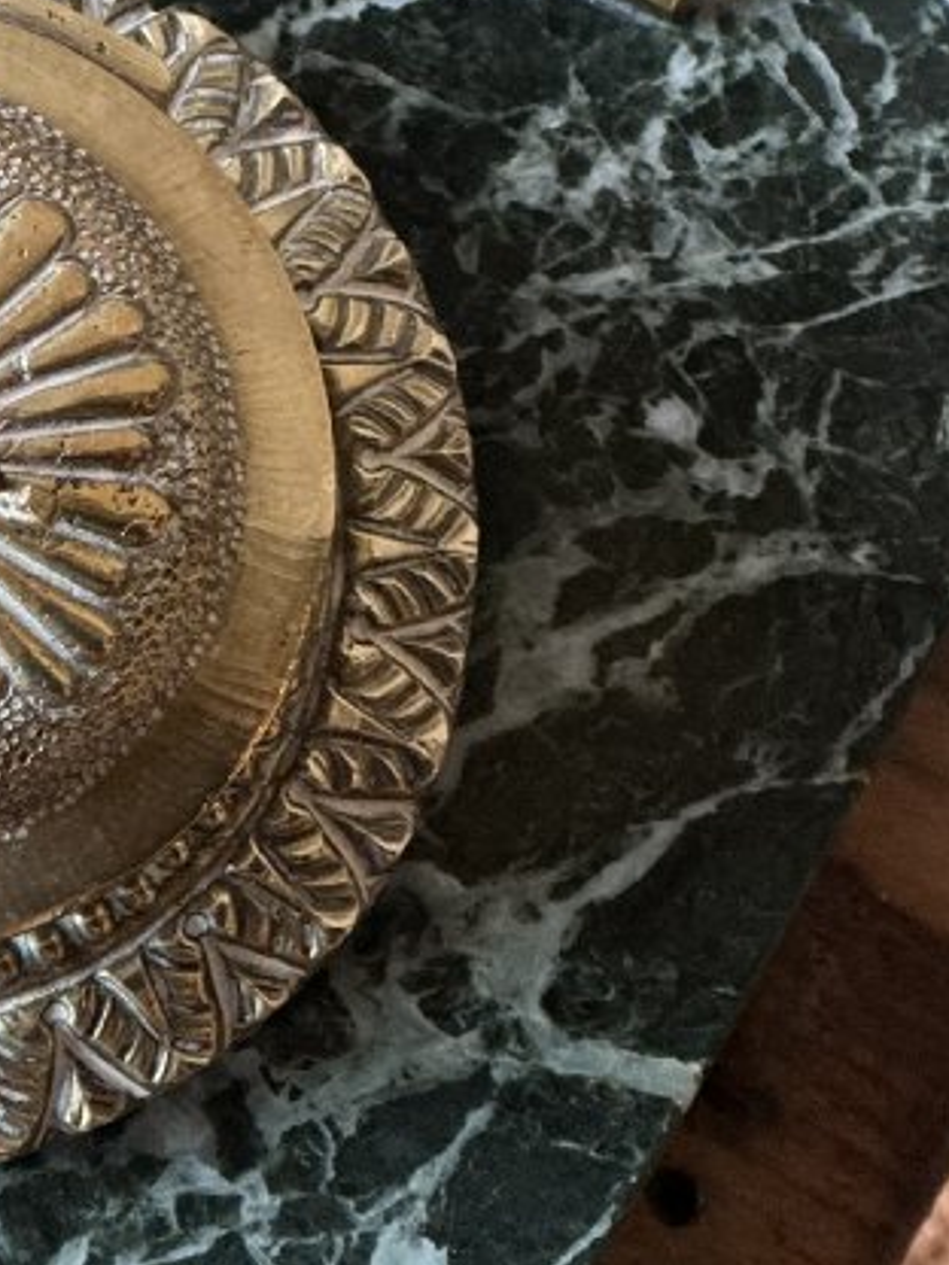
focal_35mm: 222
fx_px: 8115
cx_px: -36
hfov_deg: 6.7
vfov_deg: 8.9
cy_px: 371
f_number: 2.8
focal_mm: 9
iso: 400
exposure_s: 1/33
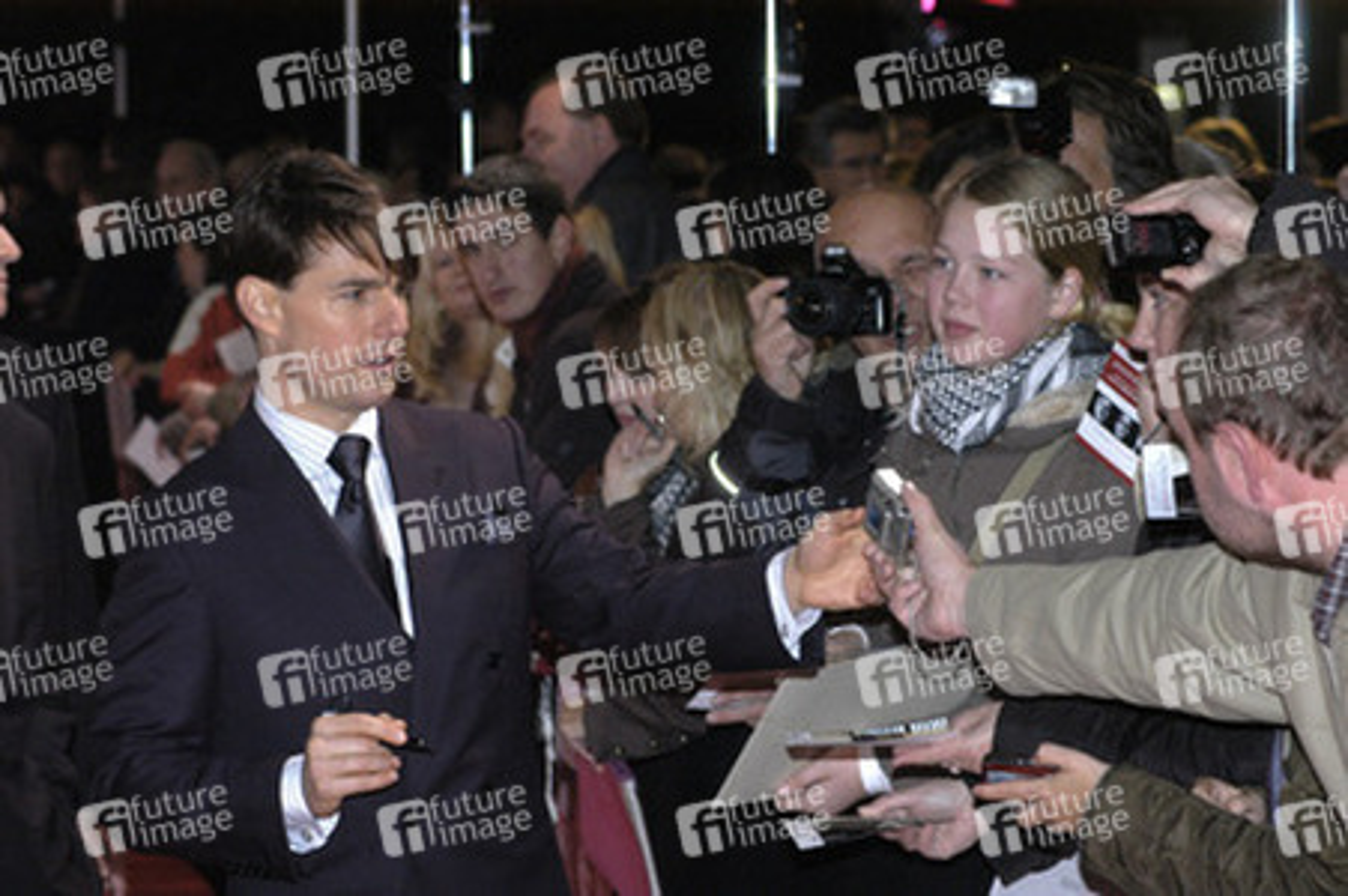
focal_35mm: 142
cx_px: 674
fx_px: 5332
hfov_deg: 14.4
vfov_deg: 9.6
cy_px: 448
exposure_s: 1/80
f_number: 5.6
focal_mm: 95
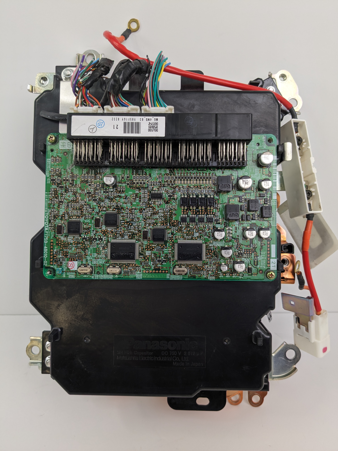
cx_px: 169
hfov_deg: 51.4
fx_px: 352
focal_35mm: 27
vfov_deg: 65.3
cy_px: 226
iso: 96
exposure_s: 1/120
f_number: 1.73
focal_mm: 4.38
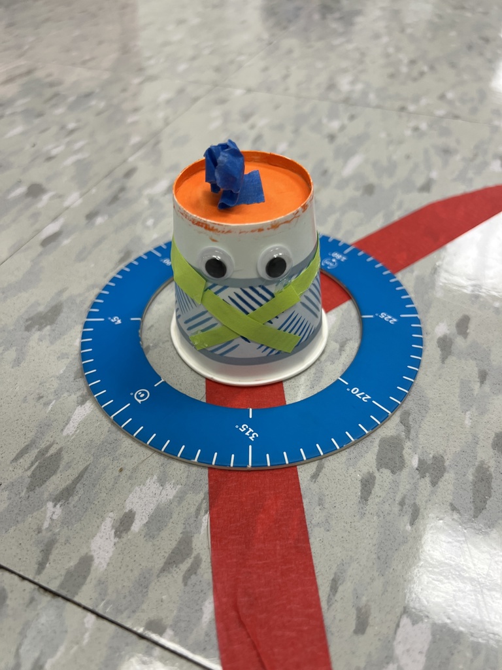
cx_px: 251
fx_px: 503
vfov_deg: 67.3
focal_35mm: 26
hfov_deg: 53.1
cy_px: 335
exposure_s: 1/124
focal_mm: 5.7
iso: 40
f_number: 1.5
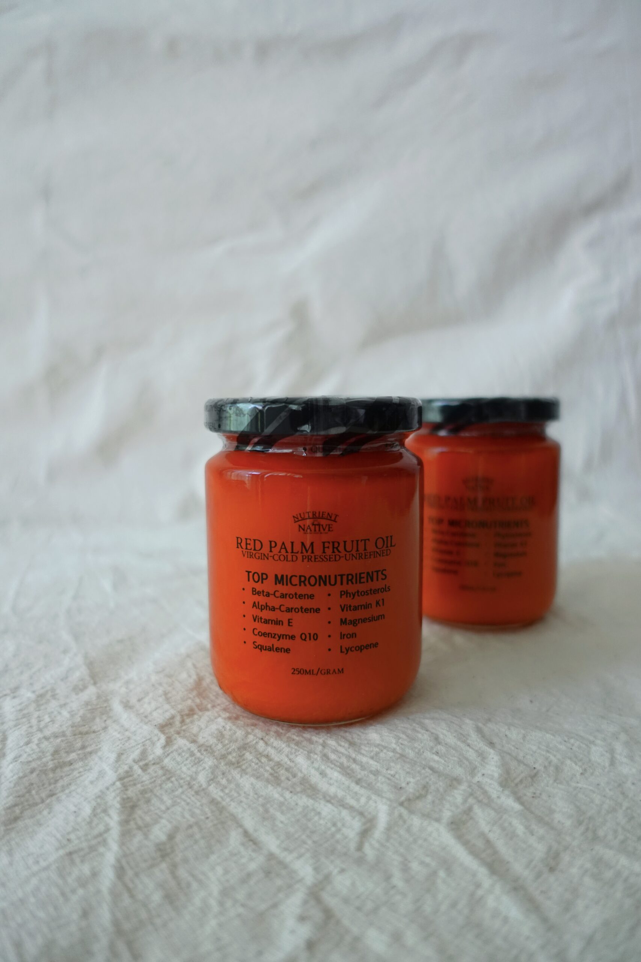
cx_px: 320
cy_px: 481
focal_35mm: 24
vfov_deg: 73.7
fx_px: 641
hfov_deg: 53.1
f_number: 2
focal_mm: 9.52
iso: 1000
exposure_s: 1/30
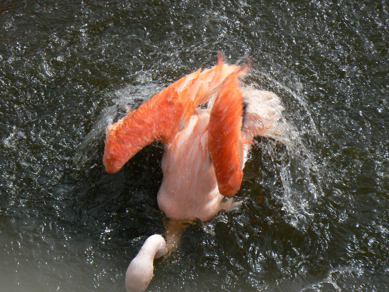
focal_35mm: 226
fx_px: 2540
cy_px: 146
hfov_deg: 8.8
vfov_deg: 6.6
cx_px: 194
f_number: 6.3
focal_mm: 37.7
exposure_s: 1/400
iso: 80
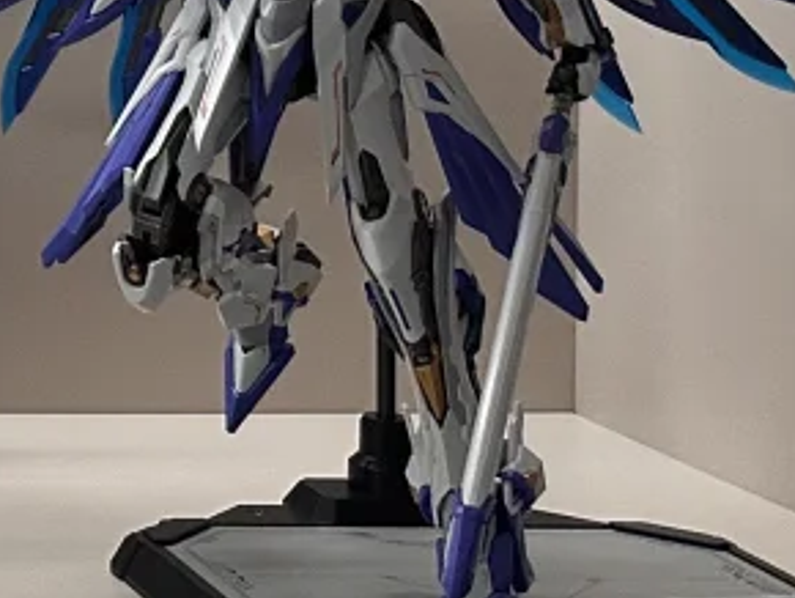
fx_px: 2735
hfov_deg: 13.4
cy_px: -225
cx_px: -951
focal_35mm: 119
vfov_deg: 12.0
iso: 200
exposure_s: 1/100
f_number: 1.78
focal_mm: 6.86
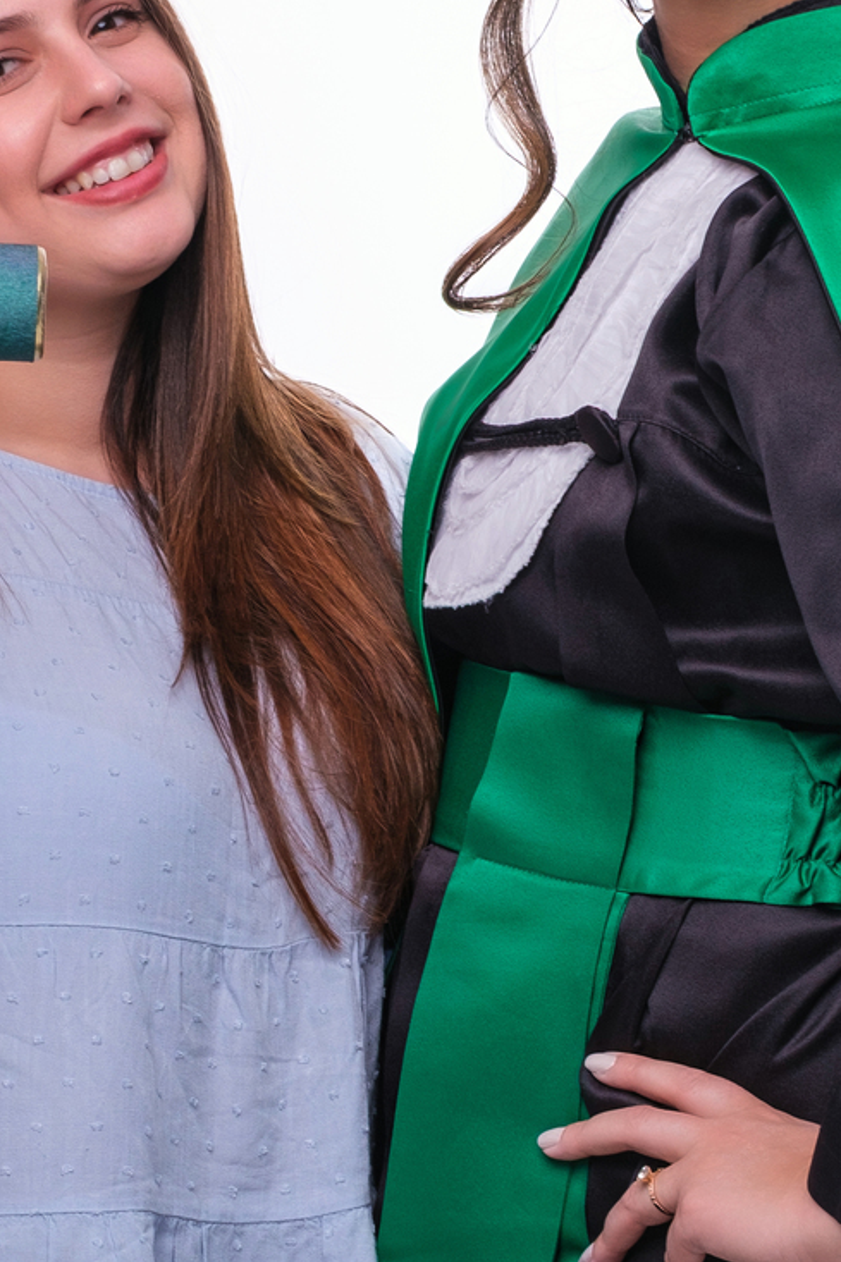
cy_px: 855
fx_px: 6450
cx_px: 342
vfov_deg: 11.2
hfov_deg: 7.5
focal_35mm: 184
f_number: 7.1
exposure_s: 1/100
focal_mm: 50
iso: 200
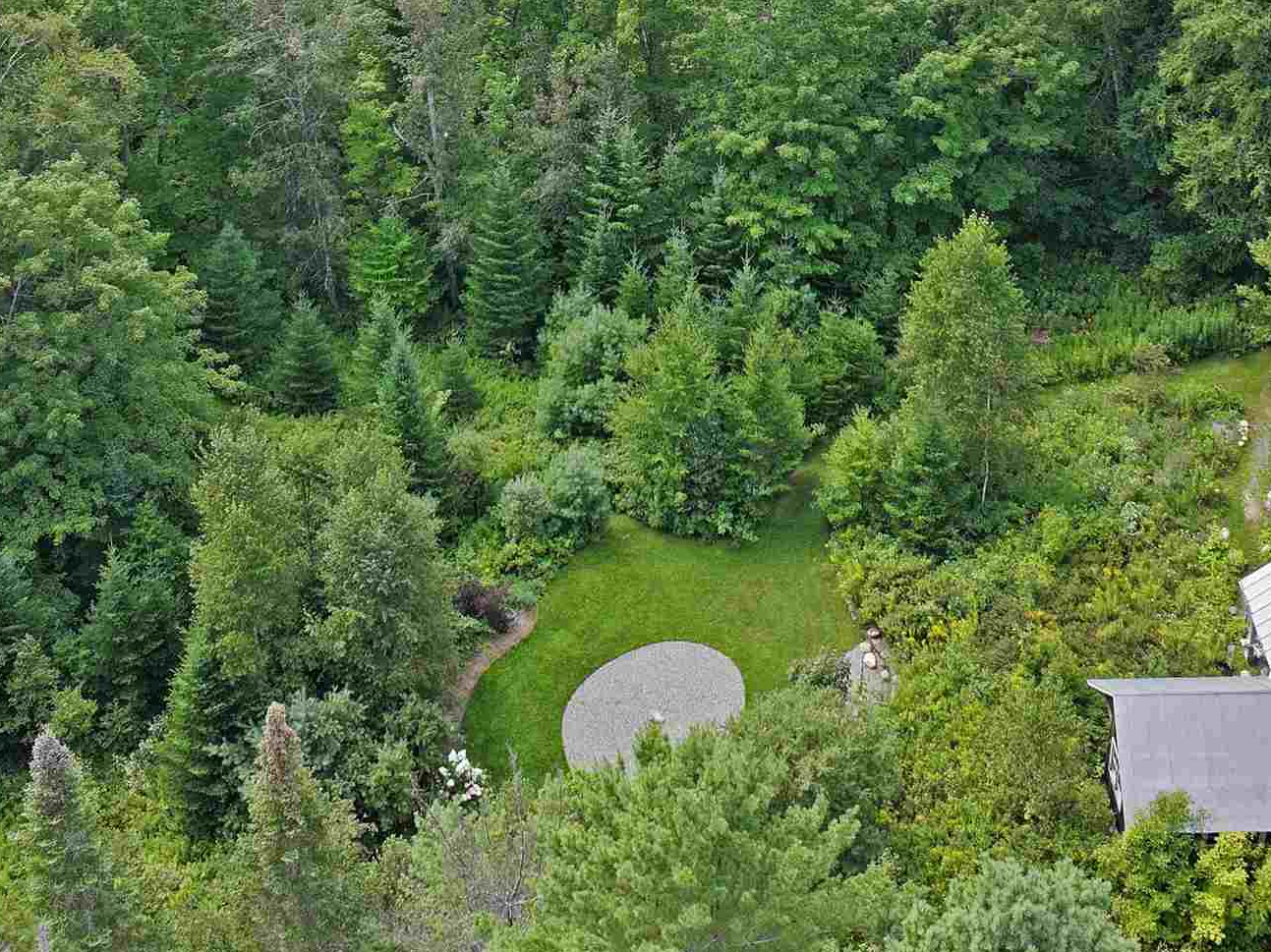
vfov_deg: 24.5
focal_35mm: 57
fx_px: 2092
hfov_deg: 33.8
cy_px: 12
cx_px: 678
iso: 100
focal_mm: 12.29
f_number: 2.8
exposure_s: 1/400
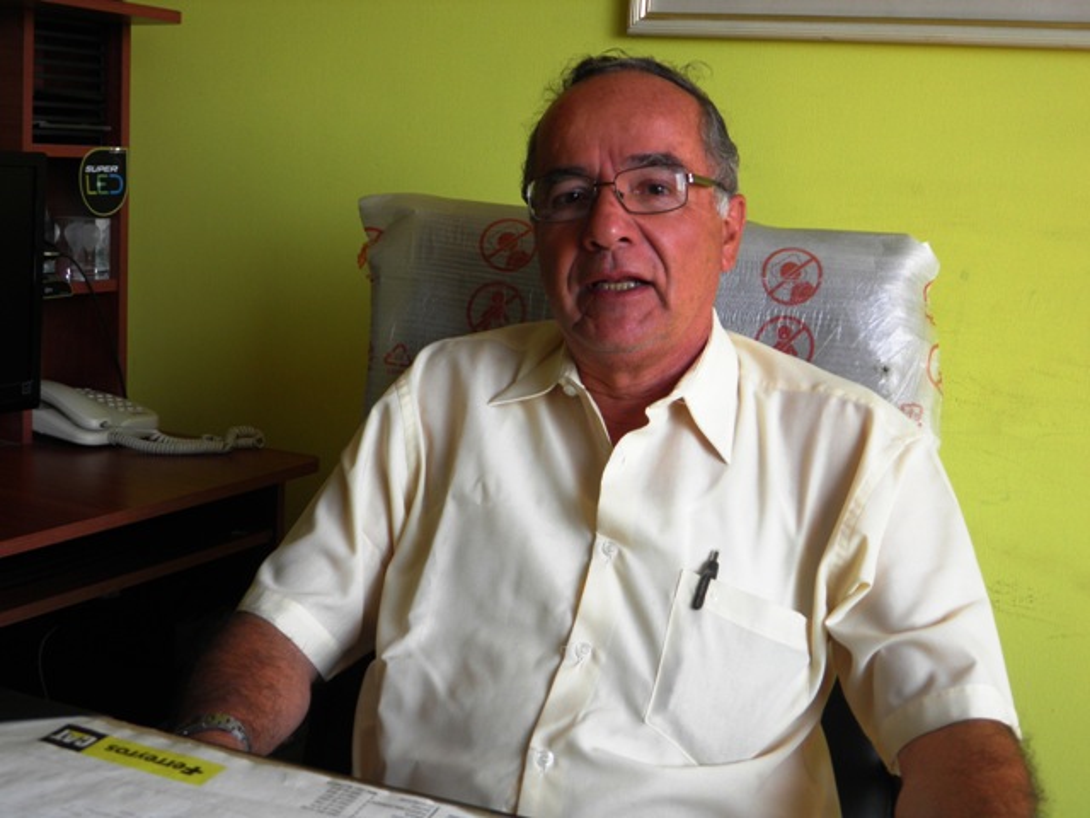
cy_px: 409
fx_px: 1385
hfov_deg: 42.9
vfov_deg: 32.9
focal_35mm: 44
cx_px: 545
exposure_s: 1/80
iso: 50
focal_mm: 7.9
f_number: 3.3
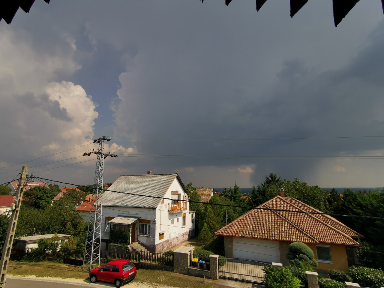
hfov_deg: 87.8
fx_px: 200
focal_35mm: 18
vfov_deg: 71.6
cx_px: 192
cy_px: 144
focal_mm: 2.35
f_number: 2.2
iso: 50
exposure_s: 1/1828
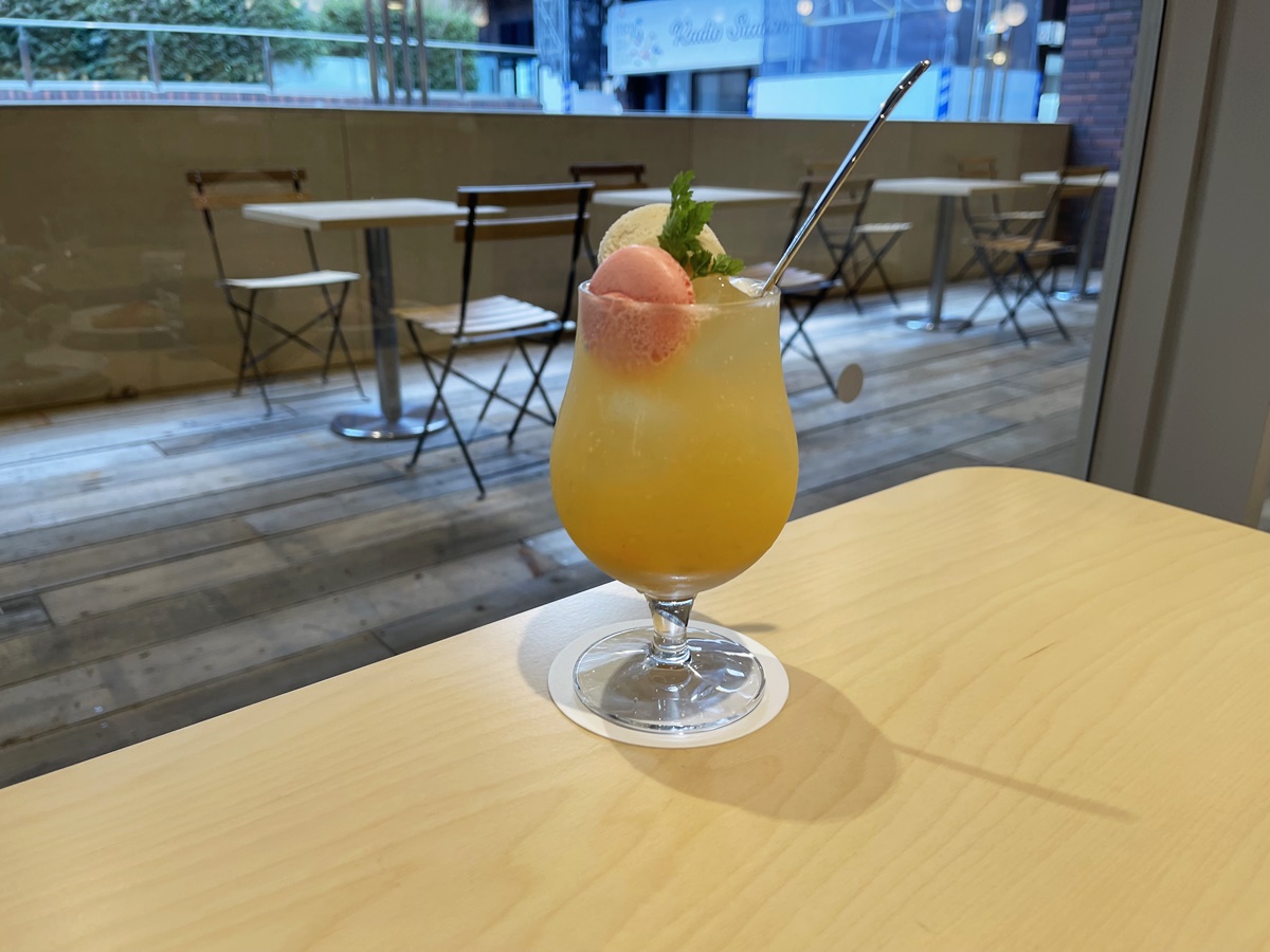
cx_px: 635
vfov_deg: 53.1
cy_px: 476
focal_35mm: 26
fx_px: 954
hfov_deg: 67.3
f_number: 1.6
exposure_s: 1/100
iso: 50
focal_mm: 5.1
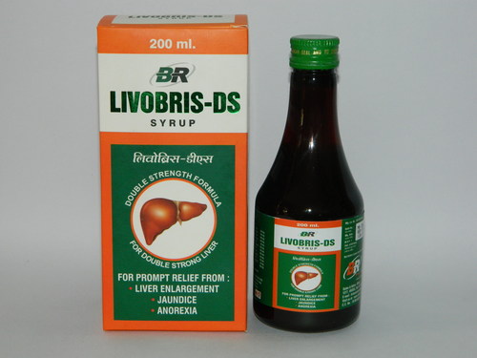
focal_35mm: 84
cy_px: 179
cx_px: 238
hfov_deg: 23.3
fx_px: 1157
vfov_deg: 17.6
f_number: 4.2
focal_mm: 15.1
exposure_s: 1/50
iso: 200
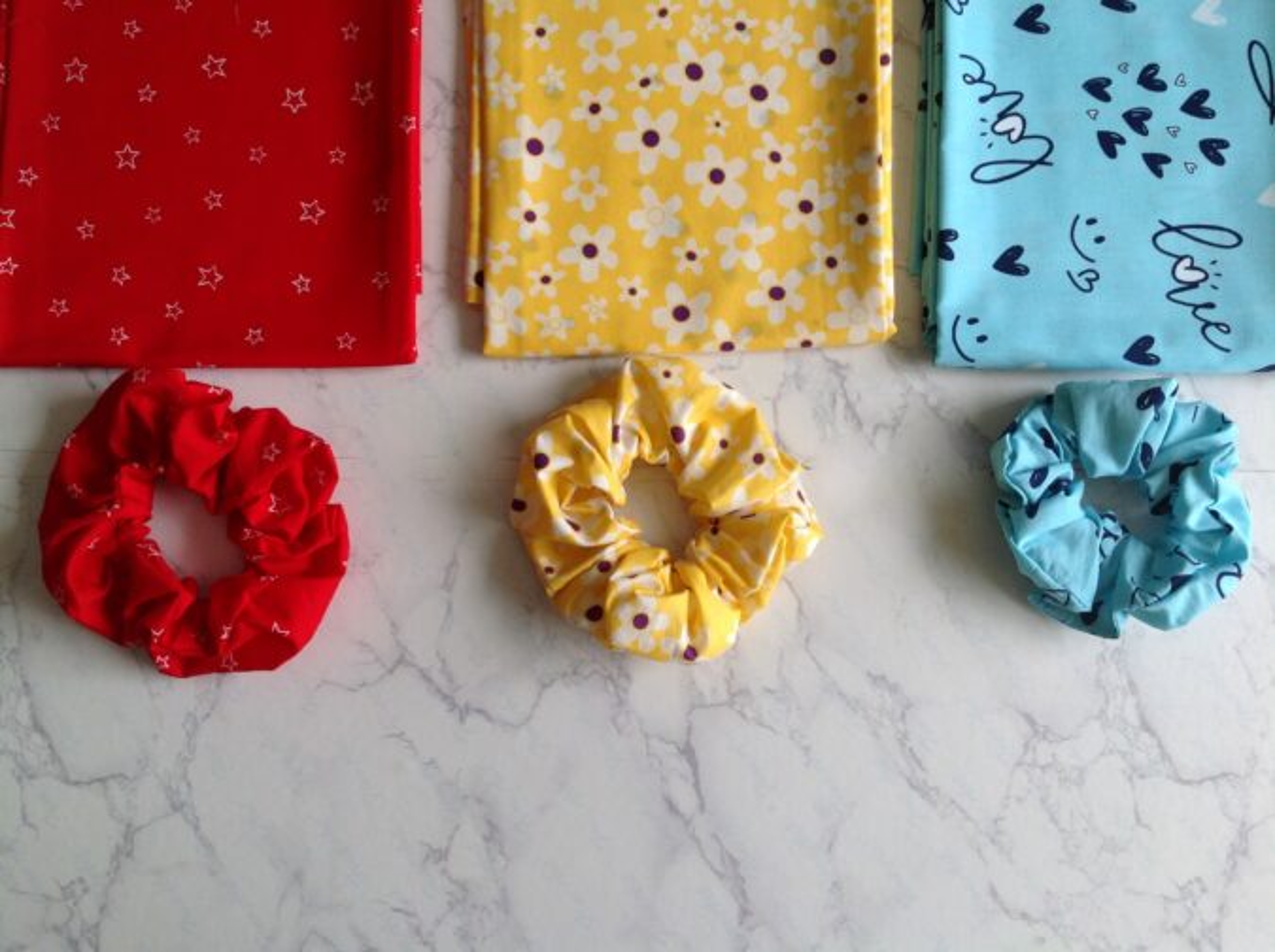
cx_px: 638
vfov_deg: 40.6
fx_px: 1287
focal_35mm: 35
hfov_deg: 52.7
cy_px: 476
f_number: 2.4
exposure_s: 1/244
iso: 50
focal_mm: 4.28
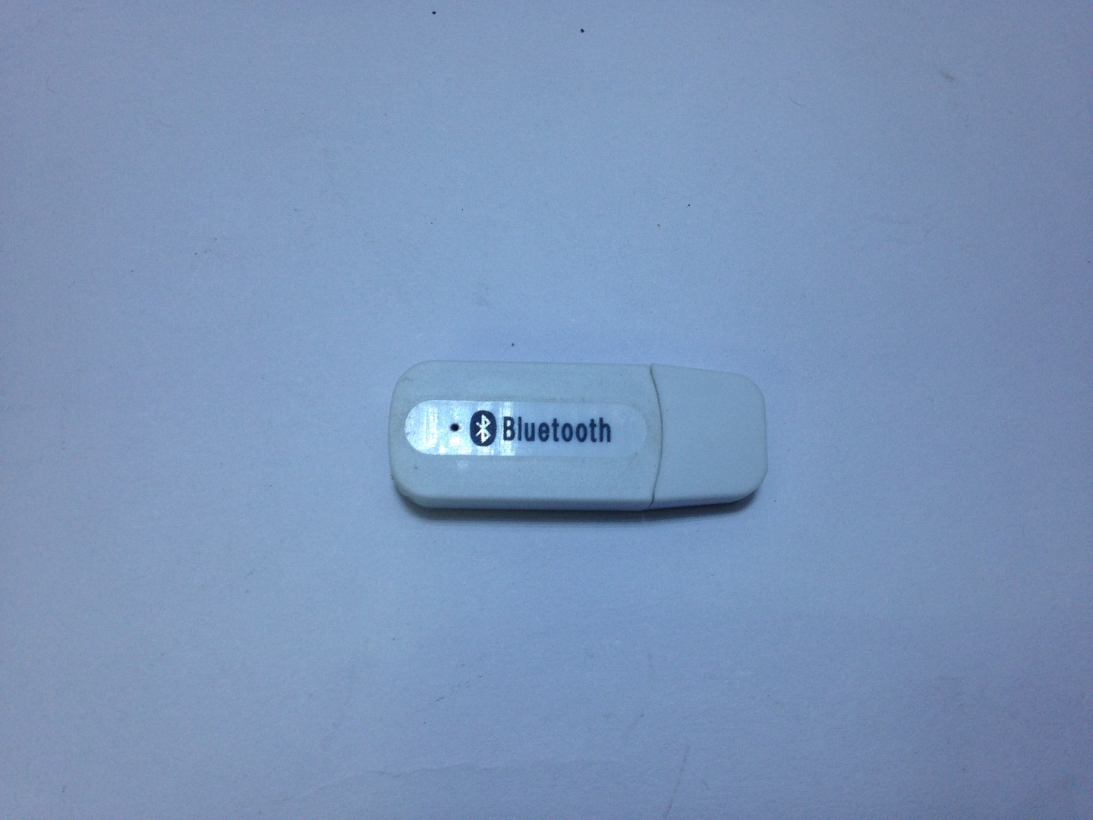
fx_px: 1042
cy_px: 410
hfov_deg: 55.4
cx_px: 546
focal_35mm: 33
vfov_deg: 42.9
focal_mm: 4.12
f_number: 2.4
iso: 50
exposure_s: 1/60
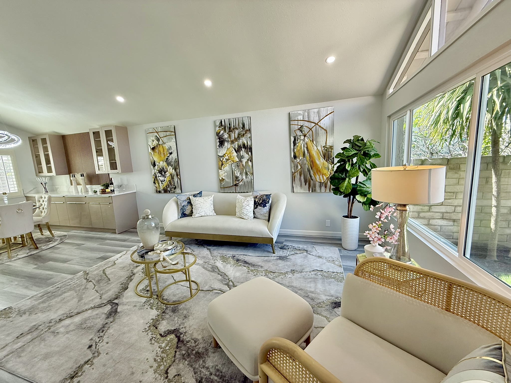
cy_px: 192
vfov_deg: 85.7
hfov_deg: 102.1
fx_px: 207
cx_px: 256
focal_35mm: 14
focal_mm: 2.22
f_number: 2.2
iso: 125
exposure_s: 1/120
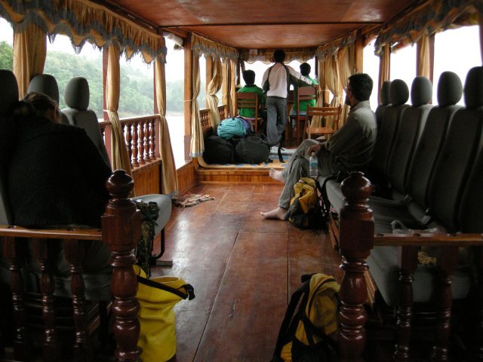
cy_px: 181
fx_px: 502
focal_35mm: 36
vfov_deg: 39.7
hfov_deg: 51.4
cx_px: 242
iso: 382
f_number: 2.7
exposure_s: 1/250
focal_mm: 7.5
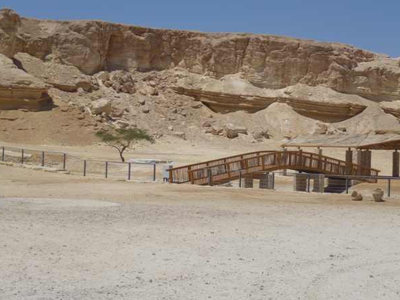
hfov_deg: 29.4
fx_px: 763
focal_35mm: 66
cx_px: 199
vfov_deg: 22.3
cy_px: 151
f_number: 4.5
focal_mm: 10.9
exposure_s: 1/1600
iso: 100
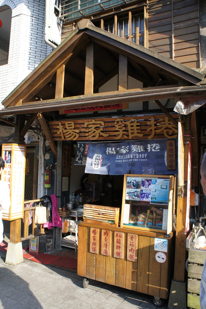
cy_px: 154
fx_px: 232
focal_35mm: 27
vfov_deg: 67.4
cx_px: 103
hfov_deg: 47.9
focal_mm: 18
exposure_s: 1/100
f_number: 6.3
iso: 200
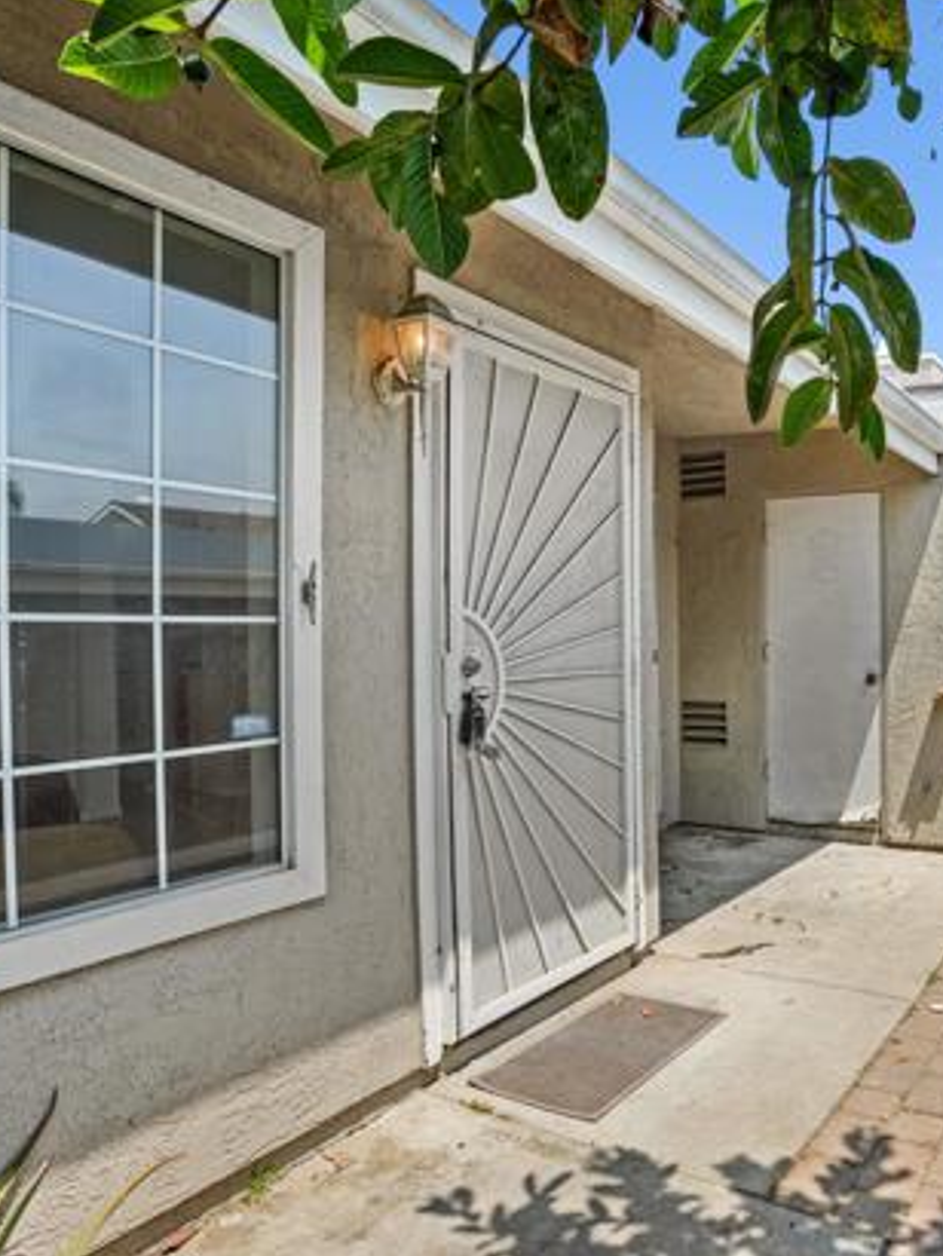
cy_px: 642
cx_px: 790
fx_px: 871
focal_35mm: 24
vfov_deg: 71.6
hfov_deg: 52.2
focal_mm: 16
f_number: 11
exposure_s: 1/500
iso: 100
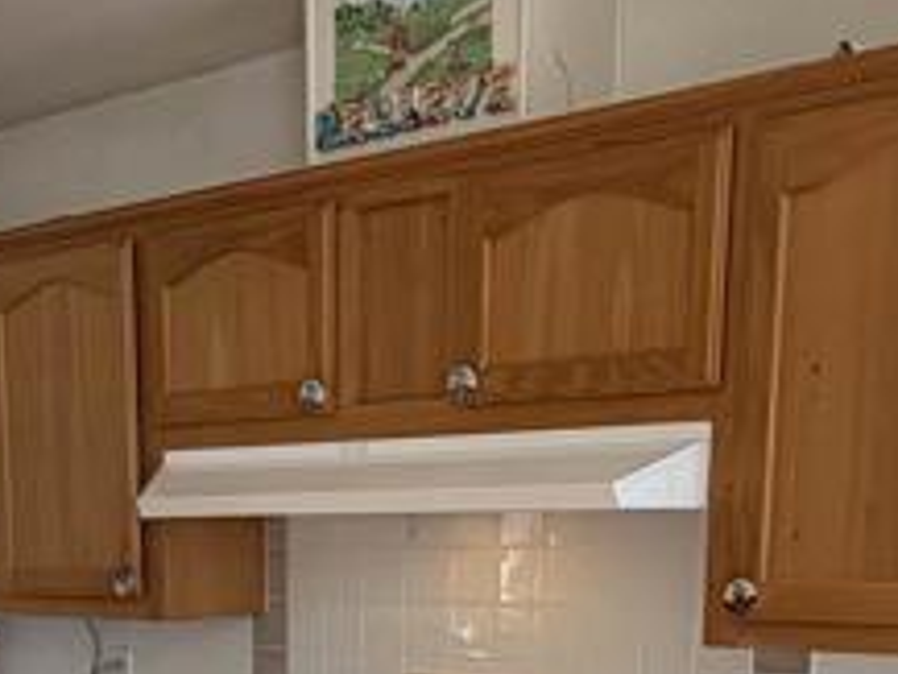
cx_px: 203
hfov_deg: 28.8
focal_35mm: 66
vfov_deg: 20.1
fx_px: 1713
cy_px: 910
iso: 80
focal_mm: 2.22
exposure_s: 1/121
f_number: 2.2
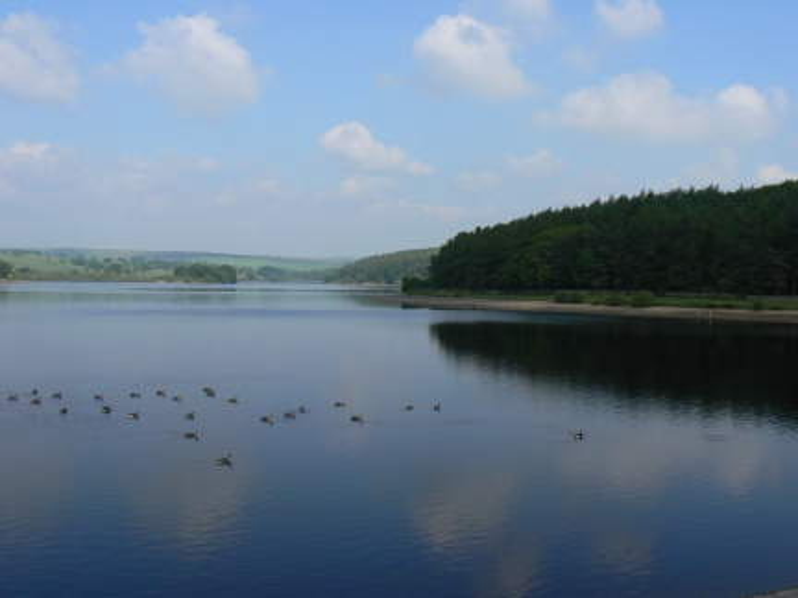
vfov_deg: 39.7
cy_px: 299
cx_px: 399
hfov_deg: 51.4
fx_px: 830
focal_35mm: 36
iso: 100
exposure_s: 1/1000
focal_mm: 6
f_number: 5
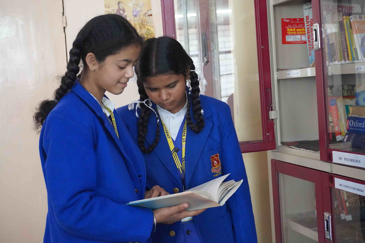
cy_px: 122
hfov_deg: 35.1
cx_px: 182
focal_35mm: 57
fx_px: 578
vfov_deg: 23.8
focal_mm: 38
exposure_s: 1/80
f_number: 5.6
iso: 6400
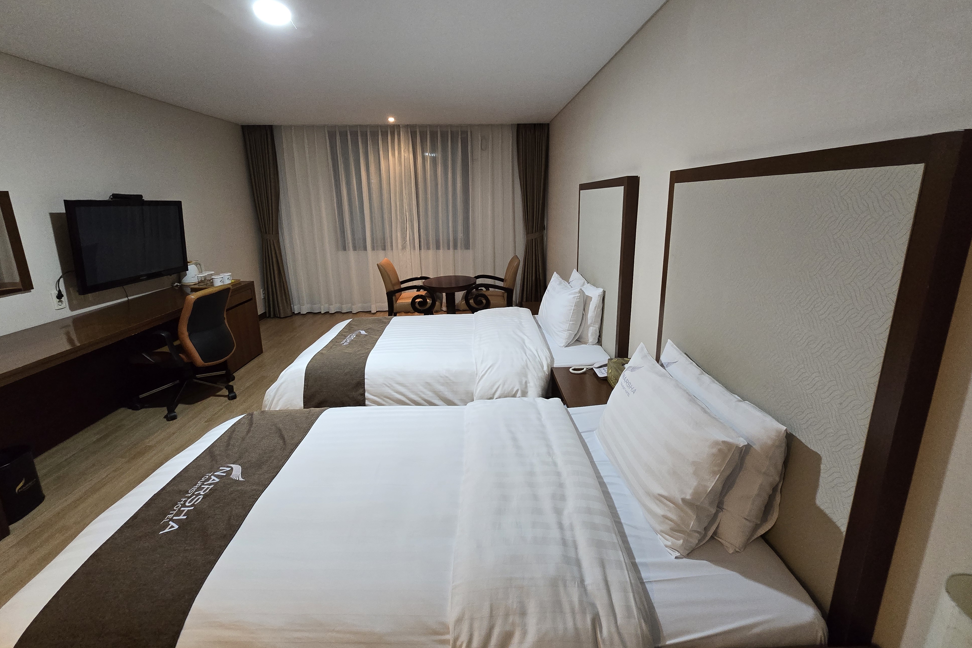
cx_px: 490
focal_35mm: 14
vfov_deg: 81.0
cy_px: 293
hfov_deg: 104.3
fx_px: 378
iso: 500
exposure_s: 1/60
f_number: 2.2
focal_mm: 2.2
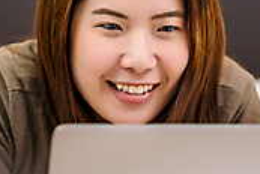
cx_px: 134
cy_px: 200
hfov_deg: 7.0
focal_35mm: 294
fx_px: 2127
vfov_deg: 4.7
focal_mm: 85
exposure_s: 1/125
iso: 1250
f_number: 2.5
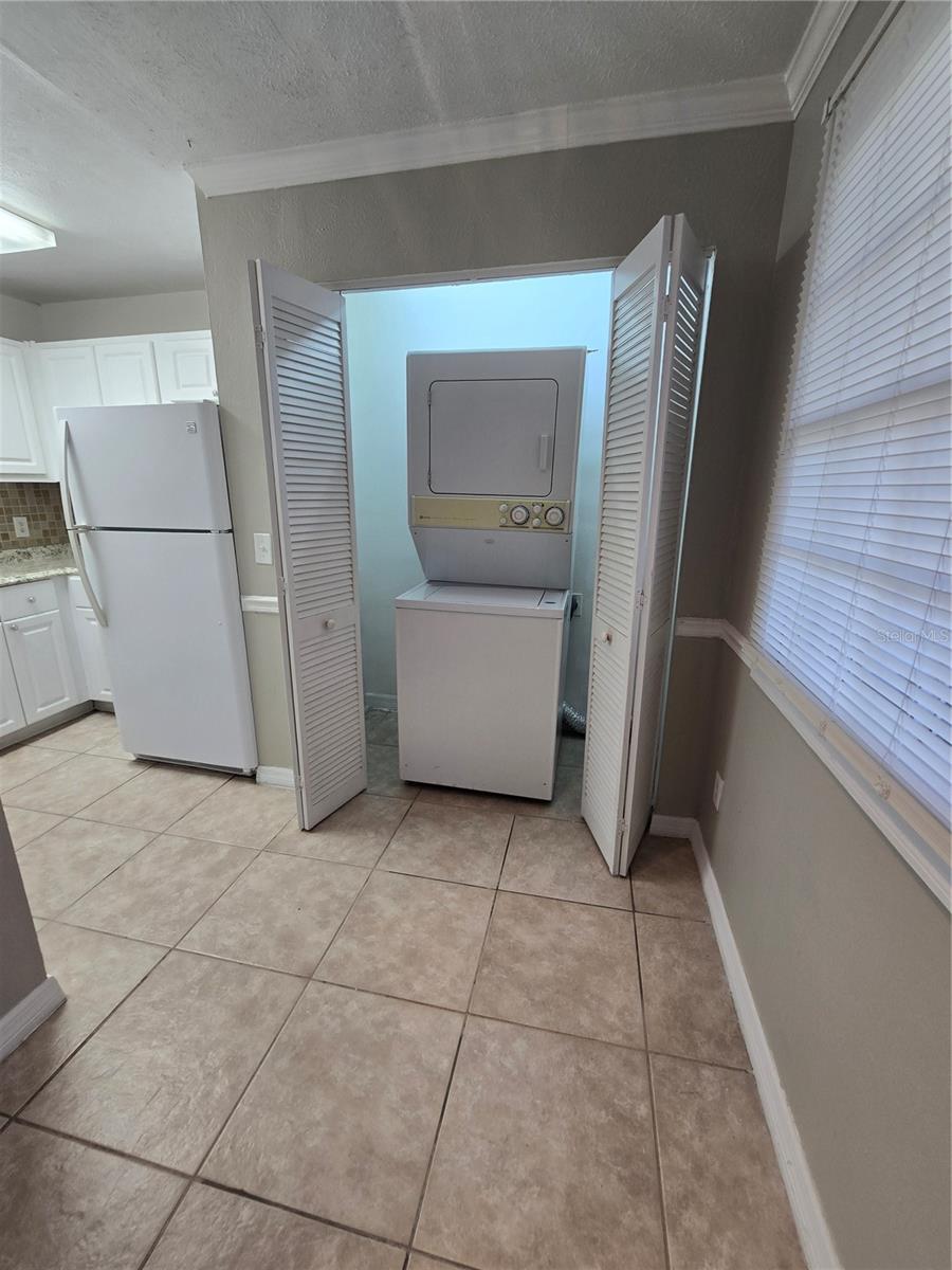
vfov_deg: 106.2
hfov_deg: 89.9
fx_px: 477
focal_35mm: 13
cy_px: 635
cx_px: 476
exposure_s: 1/60
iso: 64
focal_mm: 2.2
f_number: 2.2
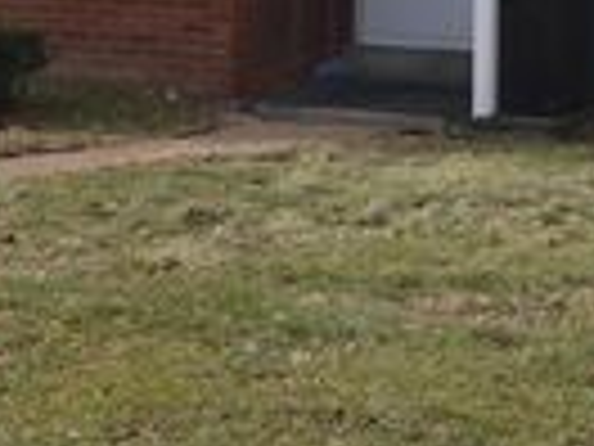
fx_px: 2625
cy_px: -200
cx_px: 630
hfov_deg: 12.7
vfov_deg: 9.5
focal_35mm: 153
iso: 100
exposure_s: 1/200
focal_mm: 28
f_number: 6.3
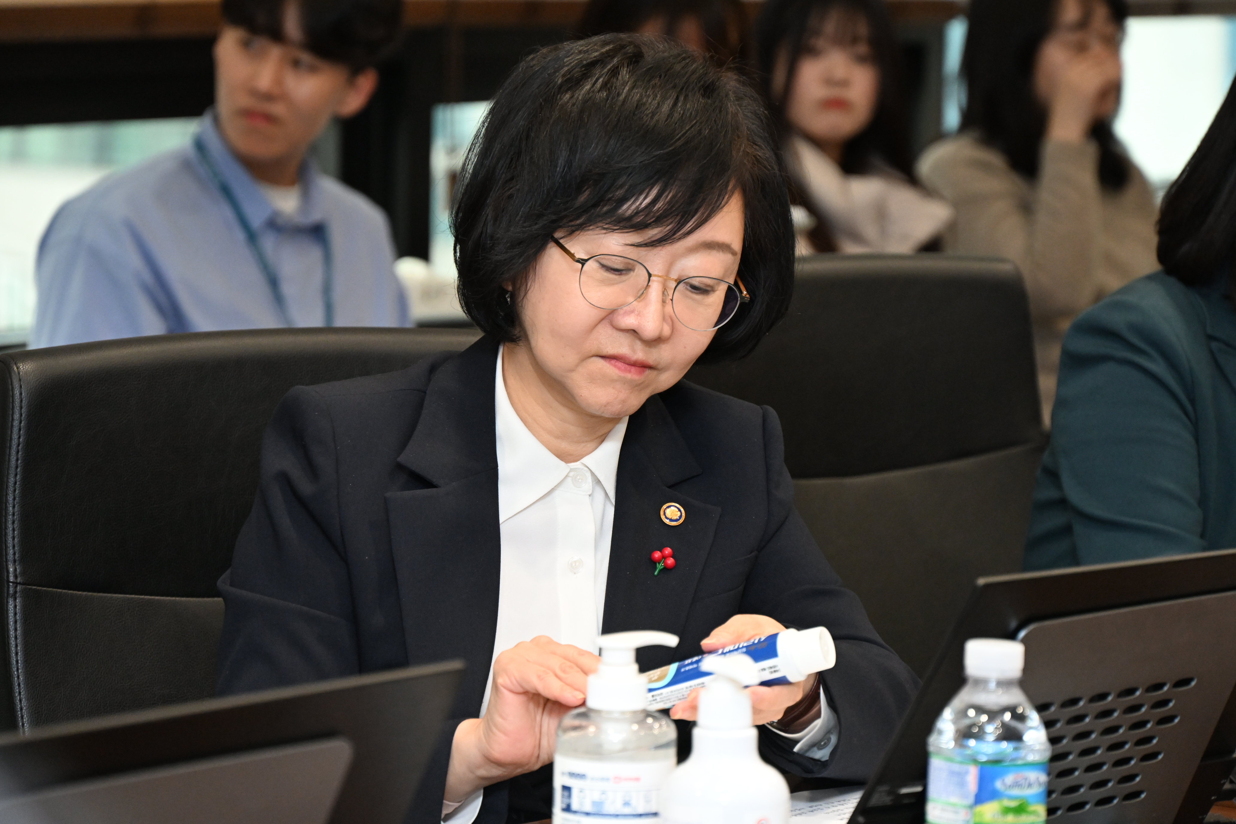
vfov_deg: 9.1
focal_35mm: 150
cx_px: 618
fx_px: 5150
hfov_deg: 13.7
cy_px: 412
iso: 5000
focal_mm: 150
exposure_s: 1/200
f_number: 6.3
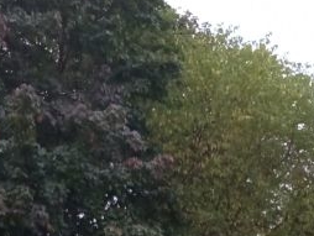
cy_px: 407
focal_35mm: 136
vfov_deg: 10.4
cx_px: 380
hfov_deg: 14.0
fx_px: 1235
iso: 182
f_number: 2.2
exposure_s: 1/33.3
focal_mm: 3.79
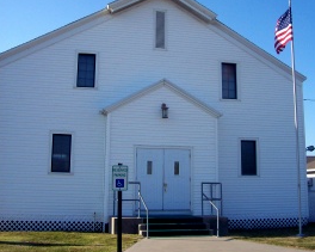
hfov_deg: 38.8
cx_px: 159
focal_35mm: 48
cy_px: 84
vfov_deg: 31.2
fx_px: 447
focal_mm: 6
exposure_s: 1/557
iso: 80
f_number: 4.8
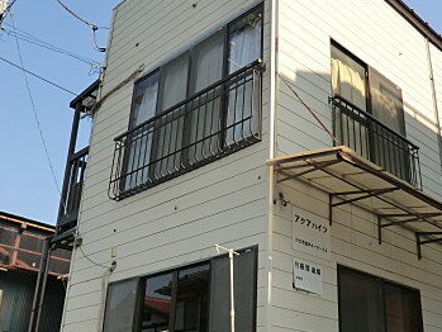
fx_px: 562
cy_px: 147
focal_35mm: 44
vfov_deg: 32.9
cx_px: 261
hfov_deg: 42.8
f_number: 3.2
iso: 80
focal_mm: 4.3
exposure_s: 1/800
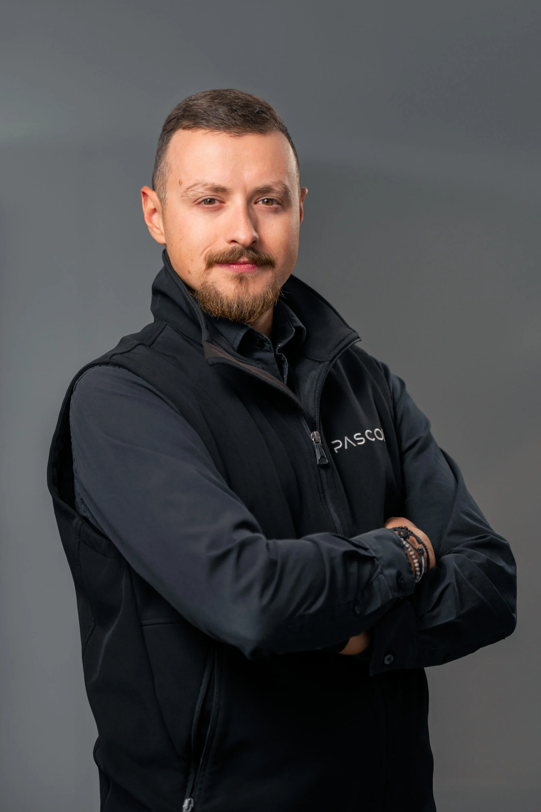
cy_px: 408
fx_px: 2749
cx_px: 266
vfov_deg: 16.8
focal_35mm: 122
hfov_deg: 11.2
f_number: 2.8
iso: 320
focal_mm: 118
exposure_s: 1/400
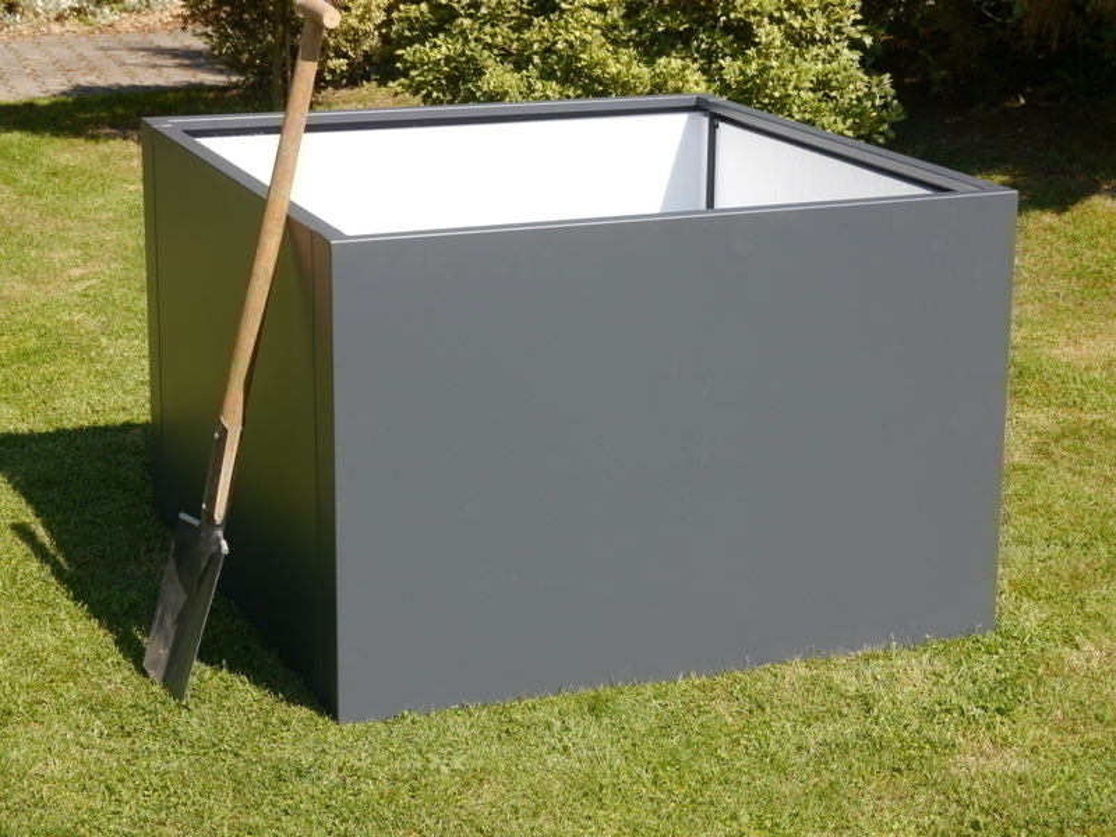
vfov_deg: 17.6
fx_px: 2708
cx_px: 558
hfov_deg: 23.3
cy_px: 418
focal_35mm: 84
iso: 160
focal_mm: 42
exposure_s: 1/250
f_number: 8
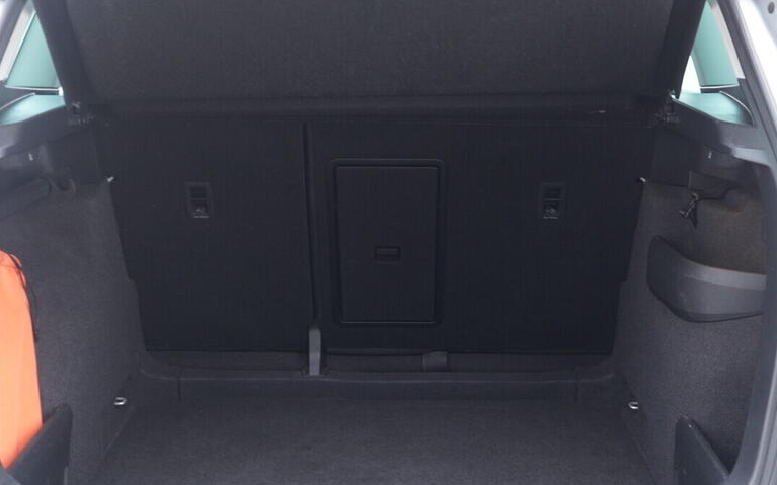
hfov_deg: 41.0
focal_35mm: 49
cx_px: 364
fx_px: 1037
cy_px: 231
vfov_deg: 26.3
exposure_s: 1/40
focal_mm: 24
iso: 640
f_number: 2.8
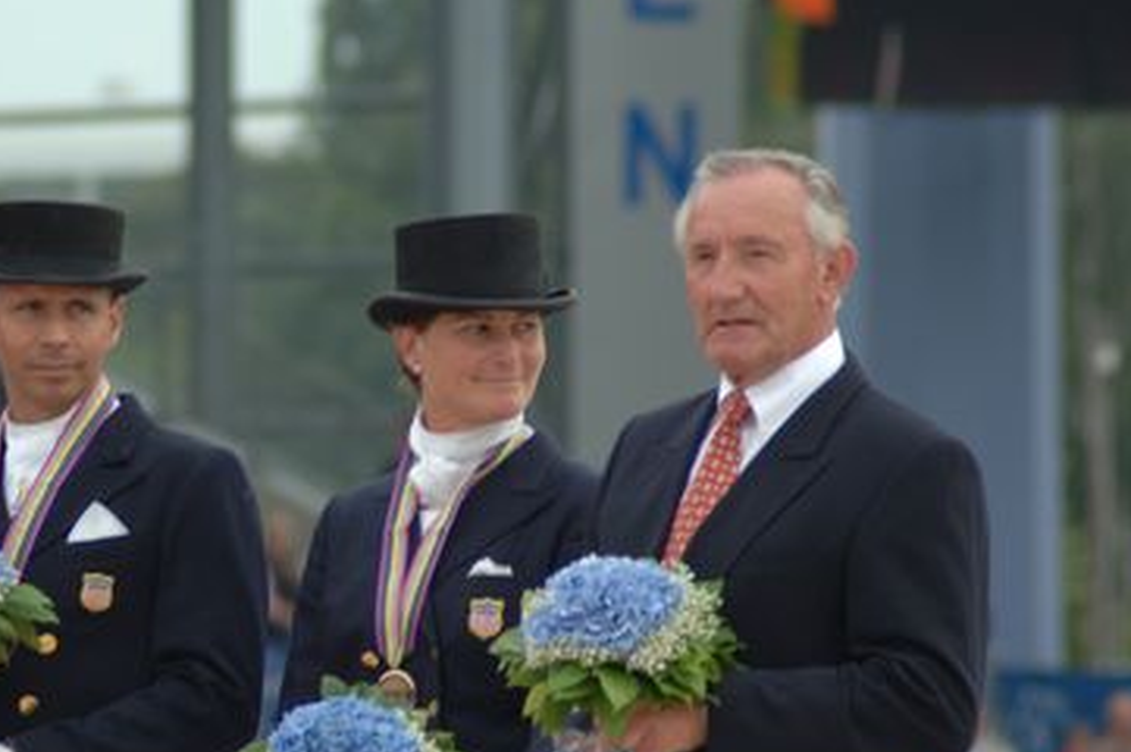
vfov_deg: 2.5
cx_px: 135
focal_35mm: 558
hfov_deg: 3.7
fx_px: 17514
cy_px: 500
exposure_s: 1/250
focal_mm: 210
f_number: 5.6
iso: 200
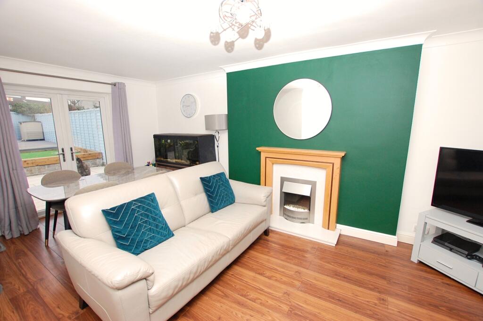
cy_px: 160
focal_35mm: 15
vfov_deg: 77.2
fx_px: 201
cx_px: 242
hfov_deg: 100.4
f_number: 5
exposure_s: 1/100
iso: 800
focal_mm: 10
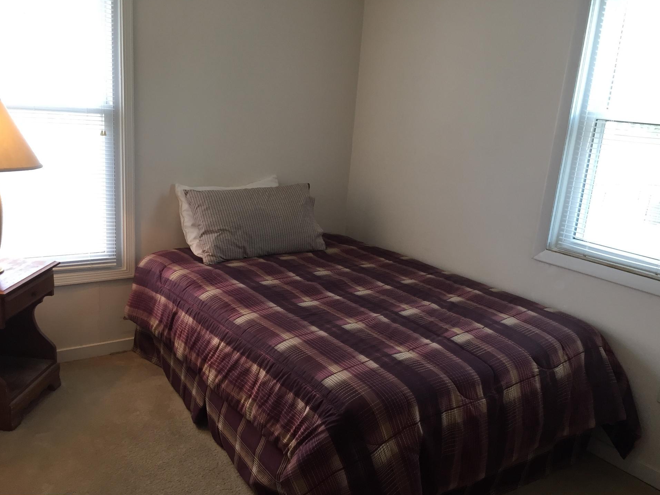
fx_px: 591
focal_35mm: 31
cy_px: 260
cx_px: 342
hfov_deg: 58.3
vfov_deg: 45.4
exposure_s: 1/30
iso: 32
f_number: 2.2
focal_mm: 4.15
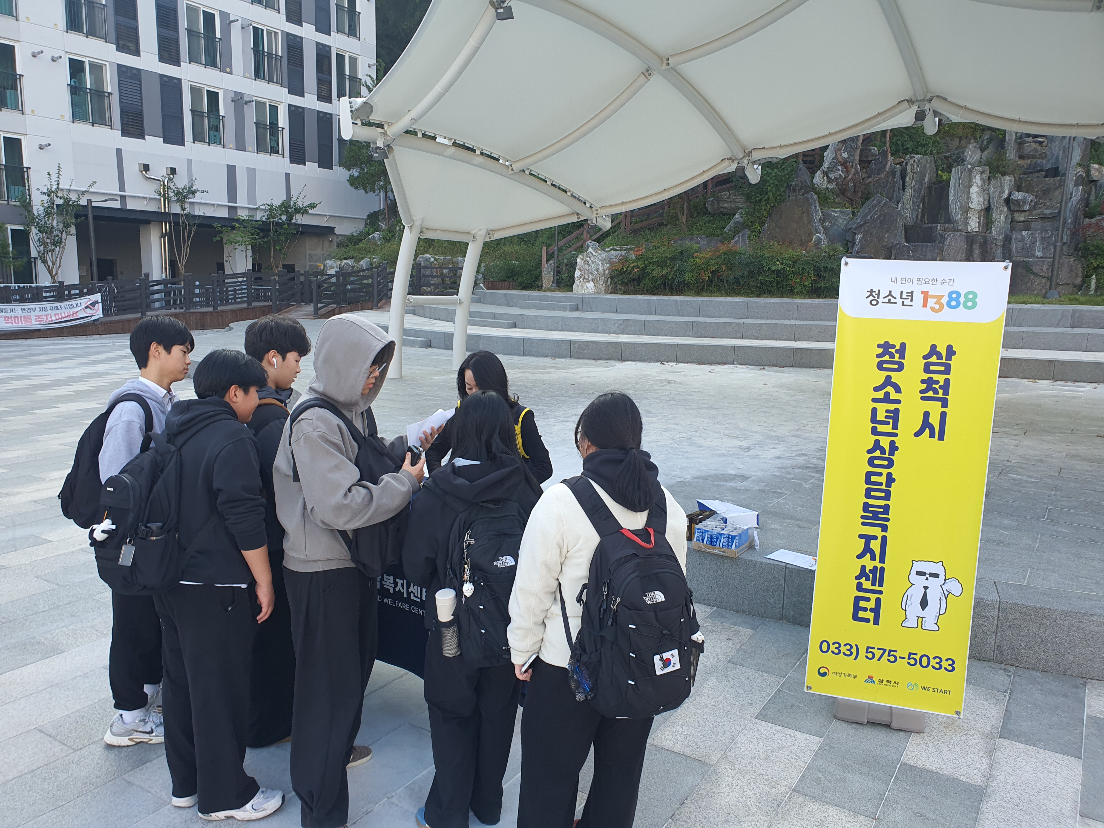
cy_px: 414
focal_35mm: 26
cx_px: 552
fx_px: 829
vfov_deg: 53.1
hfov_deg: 67.3
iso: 50
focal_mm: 4.3
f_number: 2.4
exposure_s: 1/207
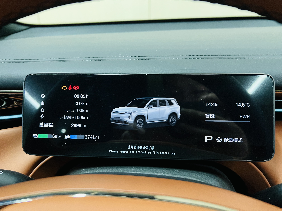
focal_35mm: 26
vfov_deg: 53.1
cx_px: 141
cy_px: 106
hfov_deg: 67.3
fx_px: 212
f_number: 1.5
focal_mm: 5.7
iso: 640
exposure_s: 1/33
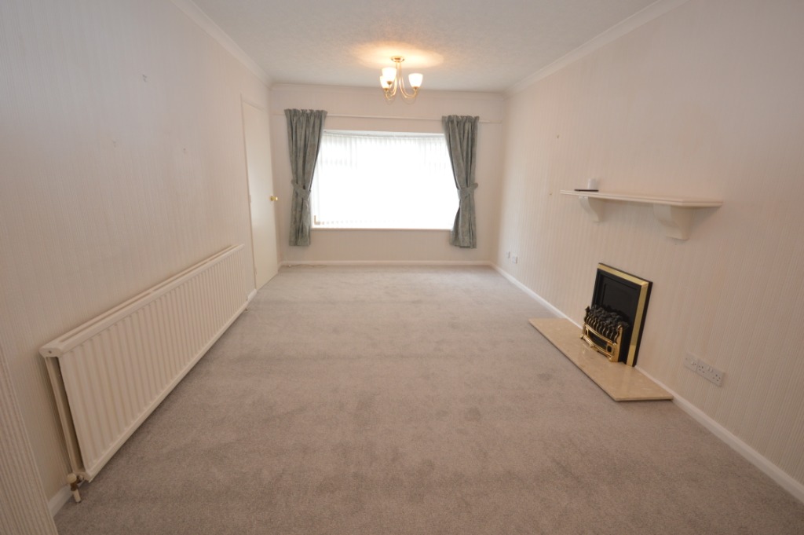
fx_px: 335
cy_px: 268
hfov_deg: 100.4
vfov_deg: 77.2
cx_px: 402
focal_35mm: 15
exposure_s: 1/80
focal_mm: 10
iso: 400
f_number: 4.5
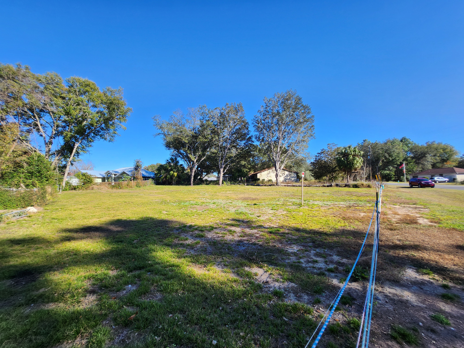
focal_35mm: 13
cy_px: 174
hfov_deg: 106.2
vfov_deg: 89.9
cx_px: 232
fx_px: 174
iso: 32
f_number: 2.2
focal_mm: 1.7
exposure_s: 1/508
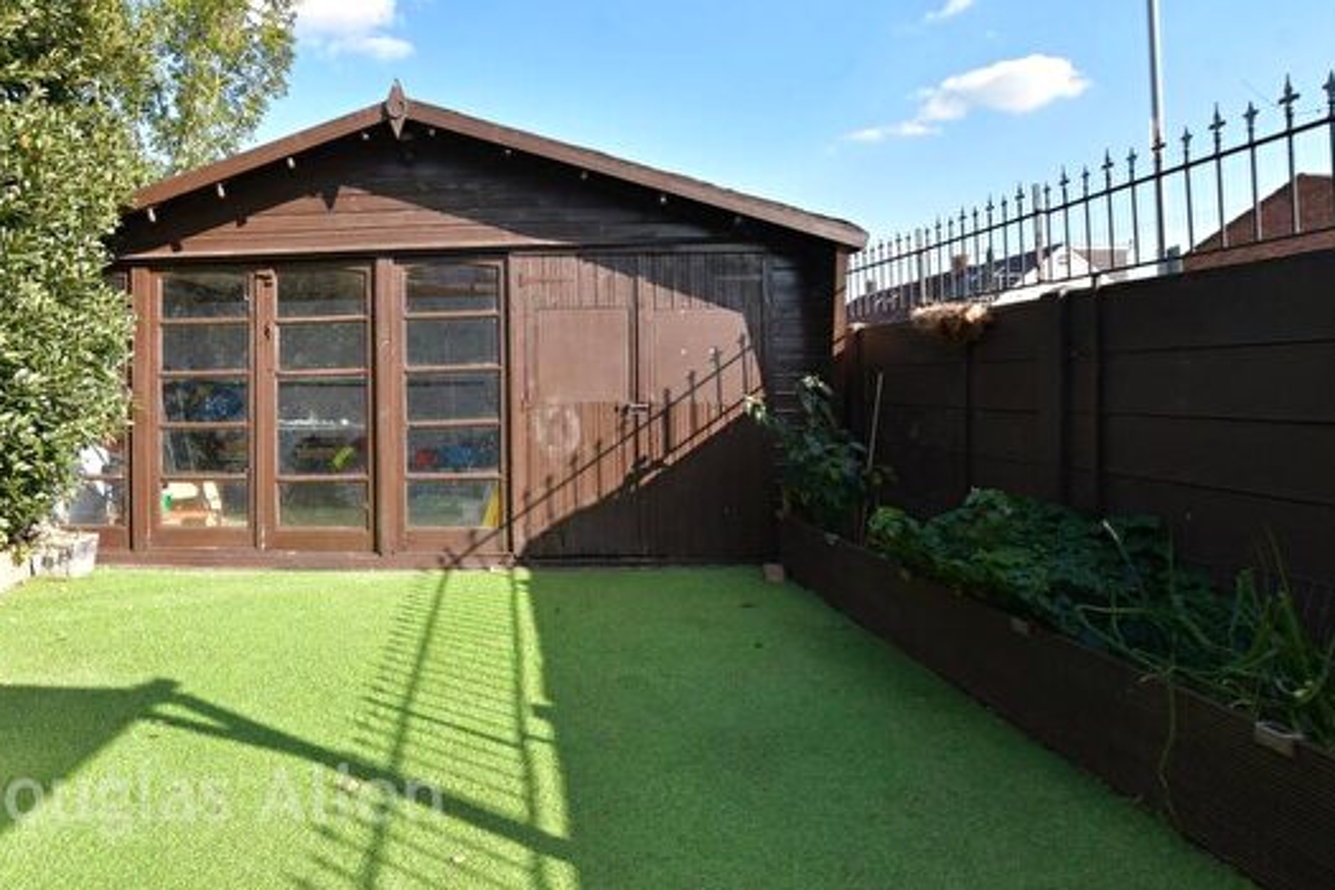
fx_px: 742
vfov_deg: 61.7
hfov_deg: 81.4
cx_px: 453
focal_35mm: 20
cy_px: 388
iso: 100
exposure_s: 1/100
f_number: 8
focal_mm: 10
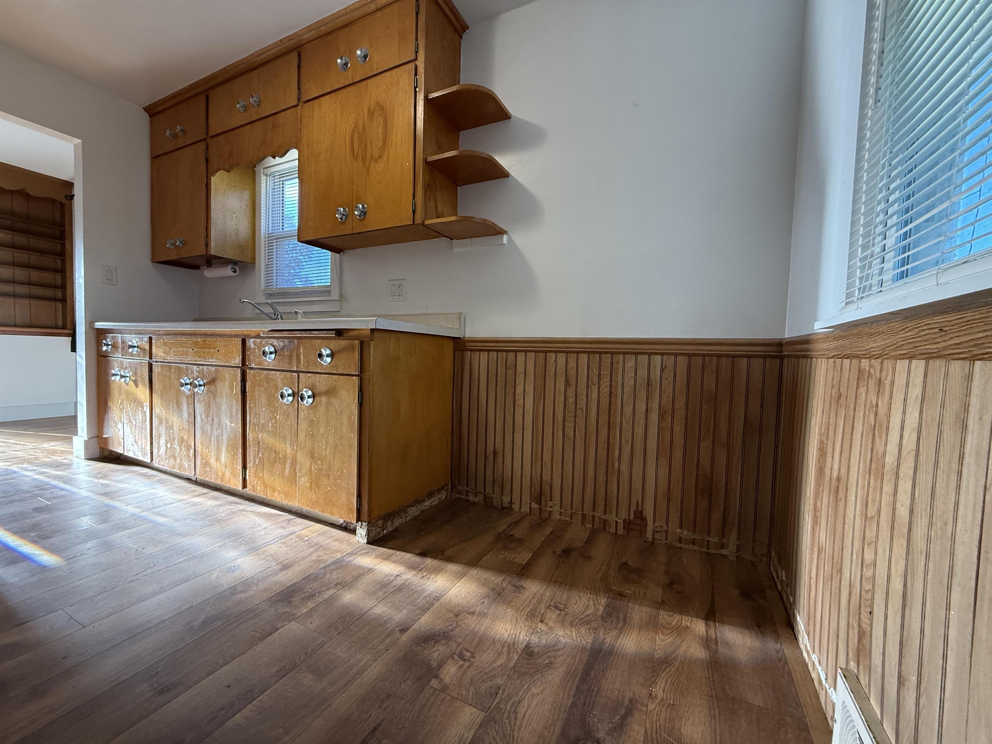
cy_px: 372
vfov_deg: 85.7
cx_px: 496
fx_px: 401
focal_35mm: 14
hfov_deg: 102.1
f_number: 2.2
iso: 250
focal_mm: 2.22
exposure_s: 1/99
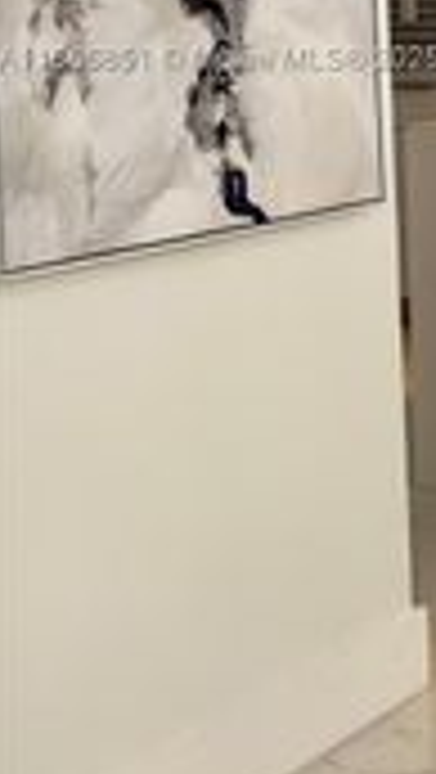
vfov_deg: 26.8
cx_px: 1115
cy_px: 61
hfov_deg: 12.0
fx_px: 1559
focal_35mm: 76
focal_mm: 6.76
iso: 64
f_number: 1.78
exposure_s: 1/120
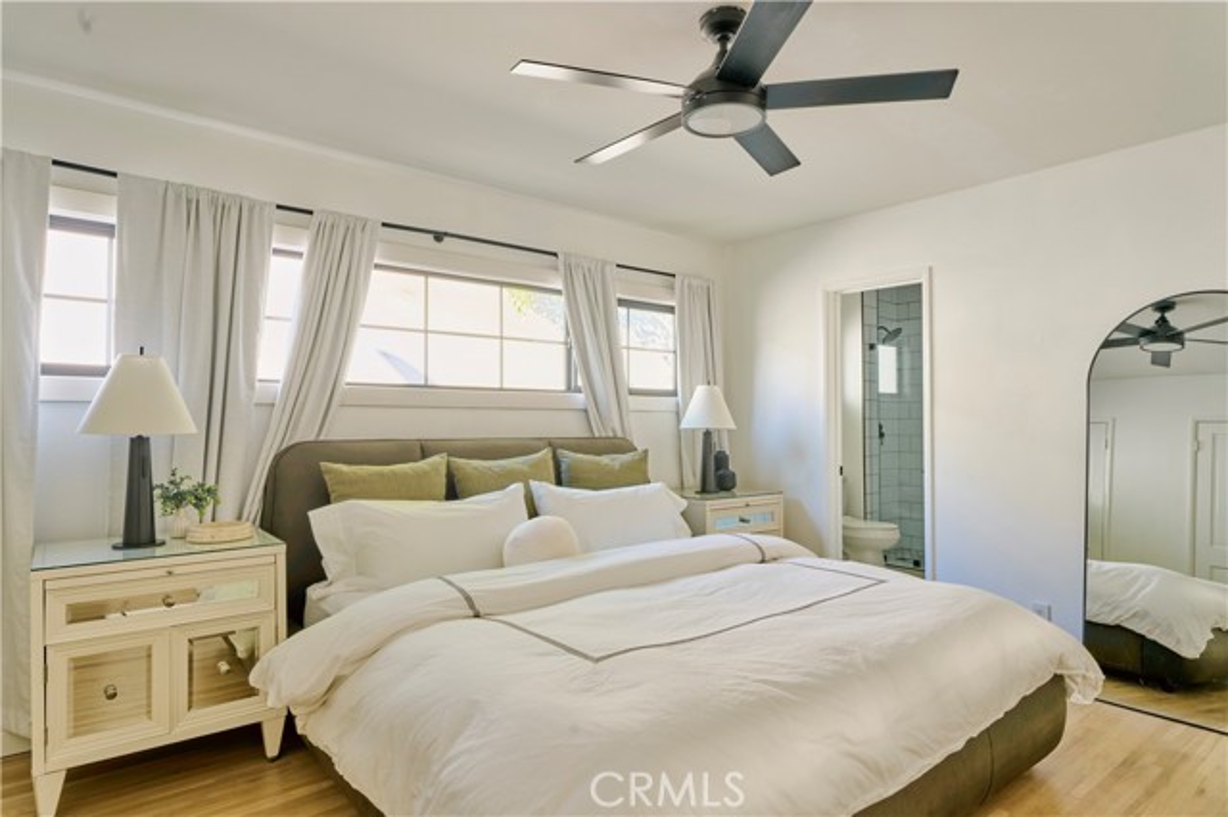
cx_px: 614
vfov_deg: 61.9
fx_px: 682
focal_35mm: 20
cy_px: 408
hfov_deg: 84.0
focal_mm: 20
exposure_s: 1/50
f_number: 11
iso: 100
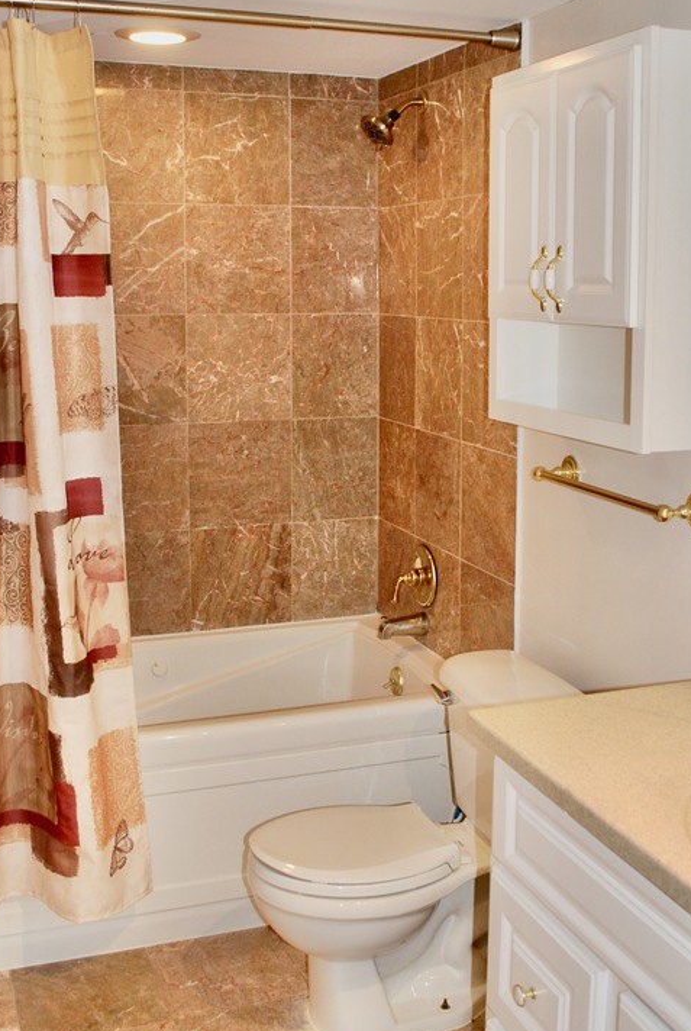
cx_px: 367
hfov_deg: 32.8
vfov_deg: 47.2
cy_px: 442
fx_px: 1175
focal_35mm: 41
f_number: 4
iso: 400
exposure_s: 1/60
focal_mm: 18
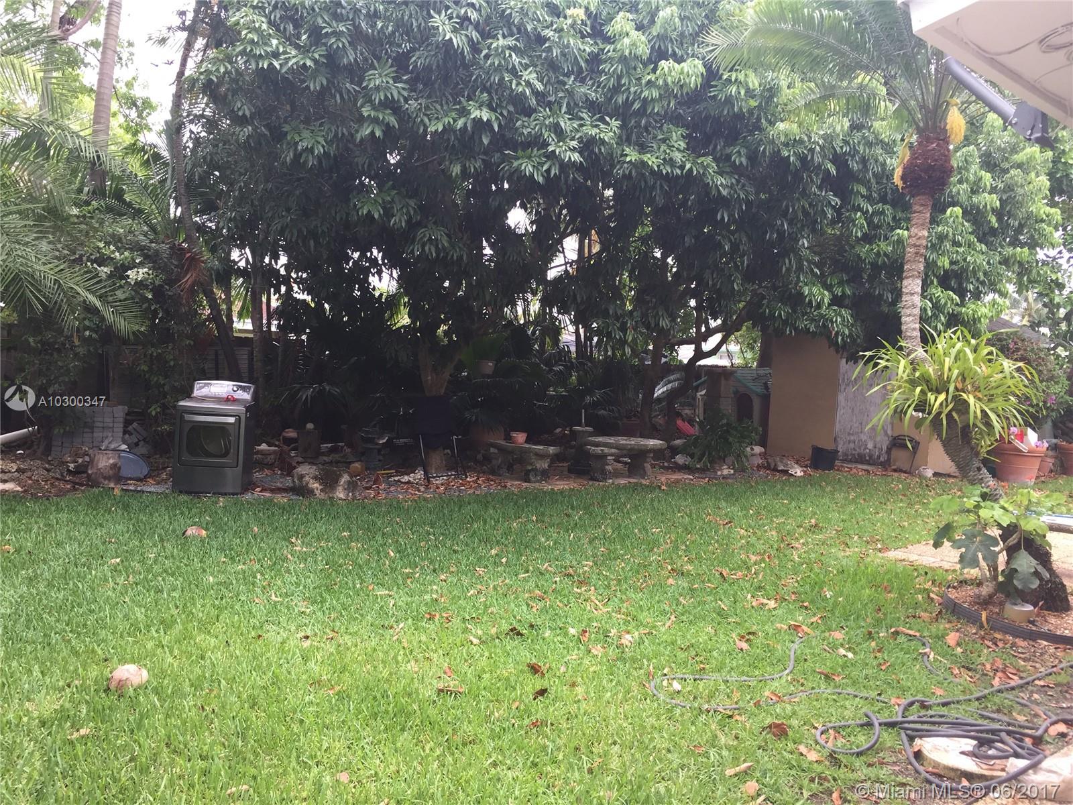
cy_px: 402
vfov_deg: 48.2
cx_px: 536
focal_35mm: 29
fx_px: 899
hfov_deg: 61.7
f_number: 2.2
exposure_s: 1/120
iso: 50
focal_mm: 4.15
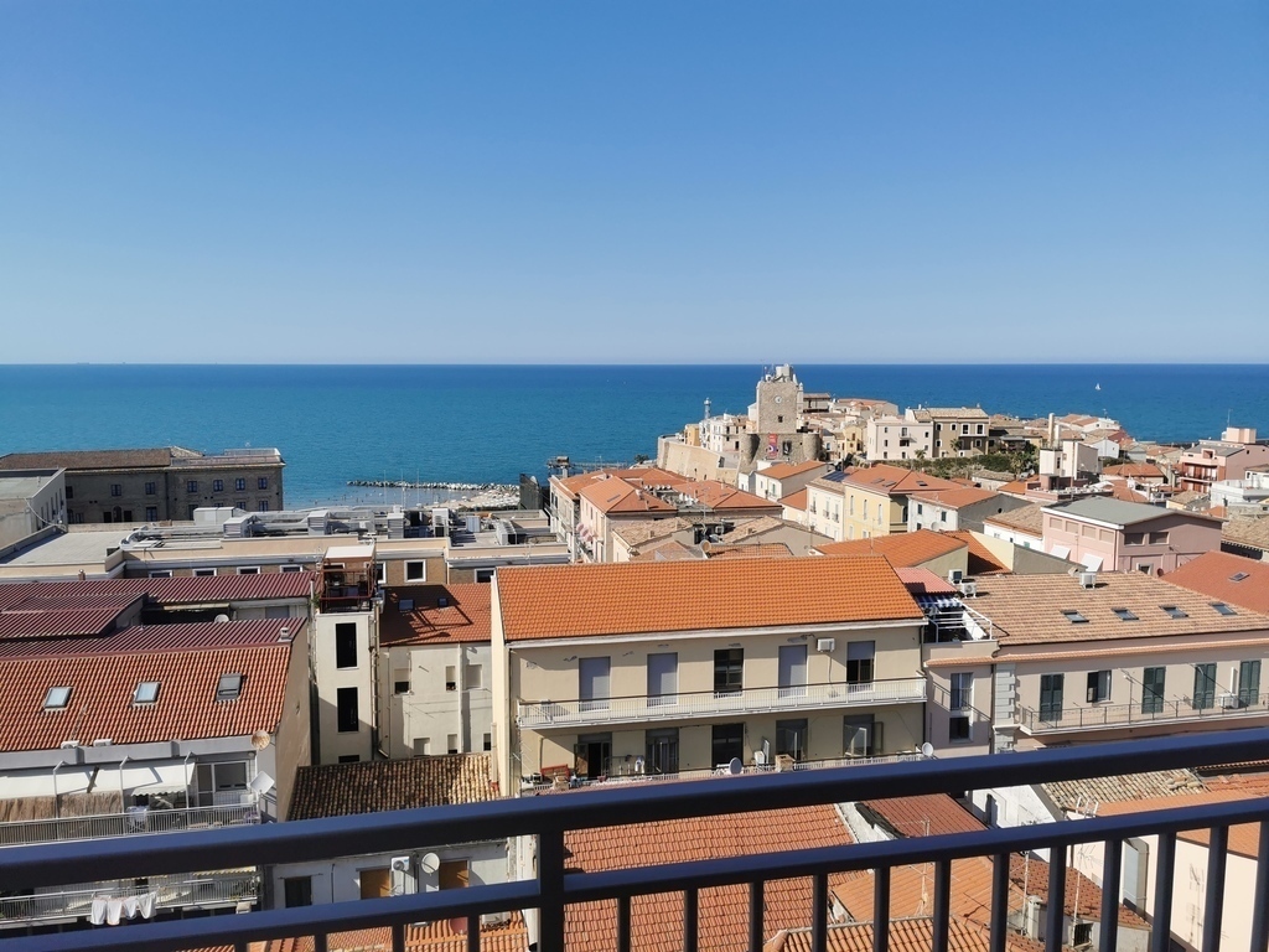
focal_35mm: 27
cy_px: 476
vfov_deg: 51.4
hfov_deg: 65.3
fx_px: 990
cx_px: 634
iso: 50
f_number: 1.6
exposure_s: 1/5682
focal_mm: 5.56
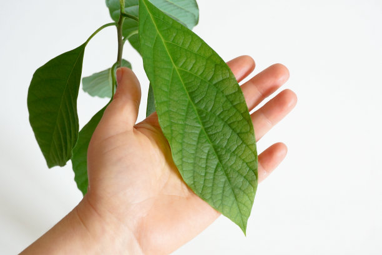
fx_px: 748
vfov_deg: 19.3
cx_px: 191
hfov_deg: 28.6
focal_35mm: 70
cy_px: 128
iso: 400
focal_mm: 47
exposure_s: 1/15
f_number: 7.1
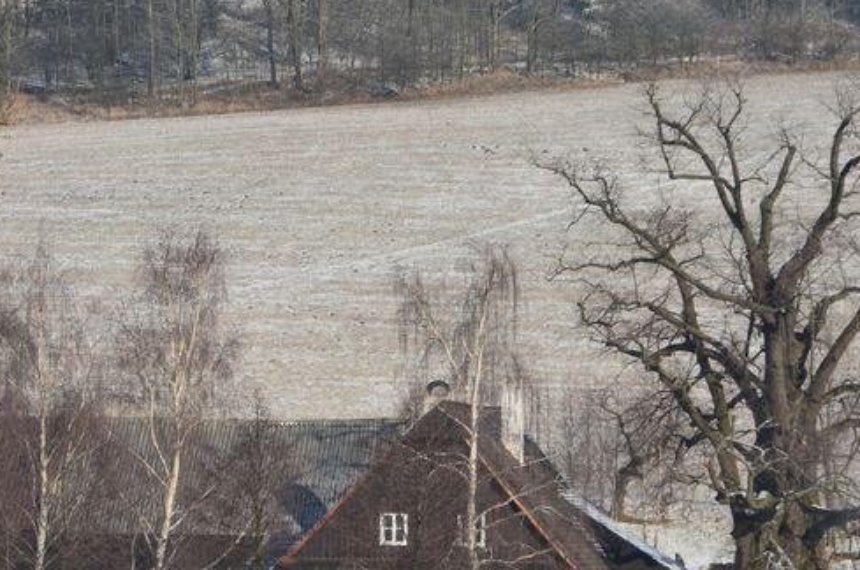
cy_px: 340
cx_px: 417
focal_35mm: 270
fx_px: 6434
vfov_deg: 5.1
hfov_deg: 7.6
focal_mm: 105
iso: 100
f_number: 11
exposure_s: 1/160
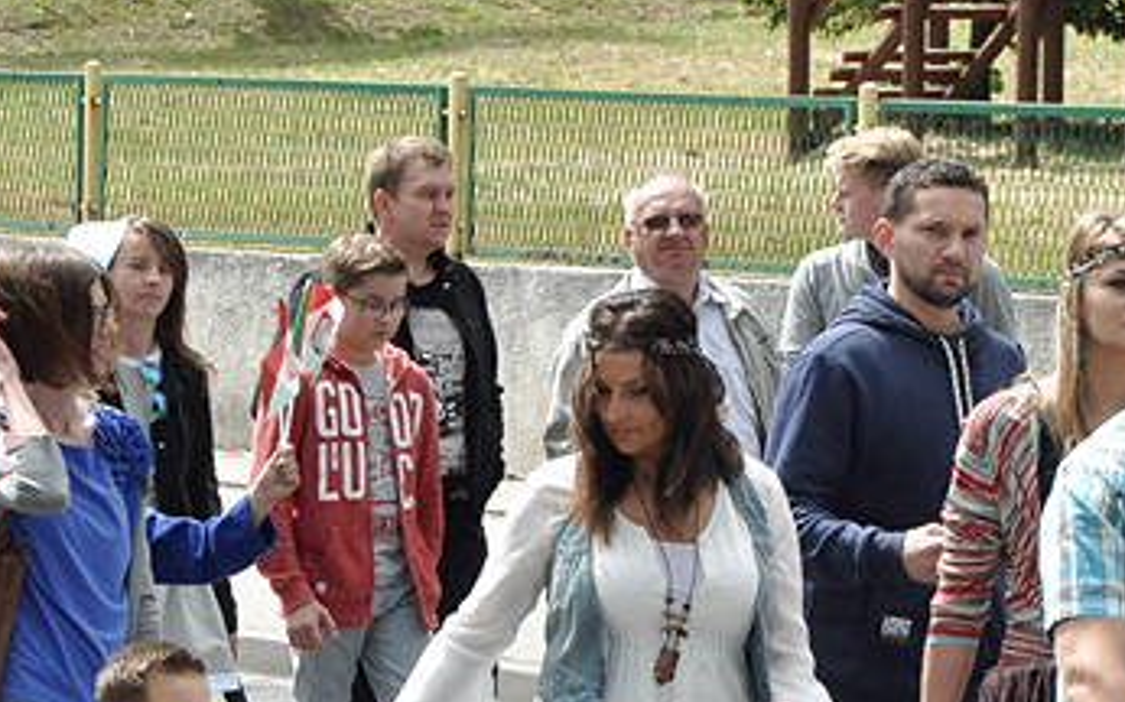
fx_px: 9195
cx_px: 507
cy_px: 613
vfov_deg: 4.4
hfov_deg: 7.0
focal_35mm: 300
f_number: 9
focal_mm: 80
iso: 1250
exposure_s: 1/1250
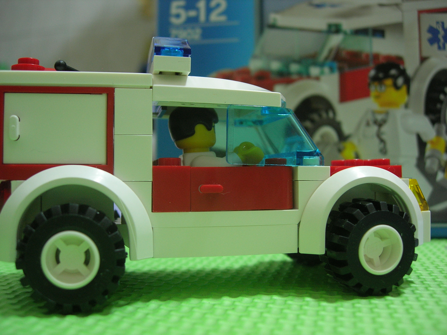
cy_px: 168
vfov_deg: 37.7
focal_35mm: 38
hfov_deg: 49.0
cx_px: 224
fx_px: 491
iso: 88
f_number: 2.8
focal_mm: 7.8
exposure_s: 1/4.4
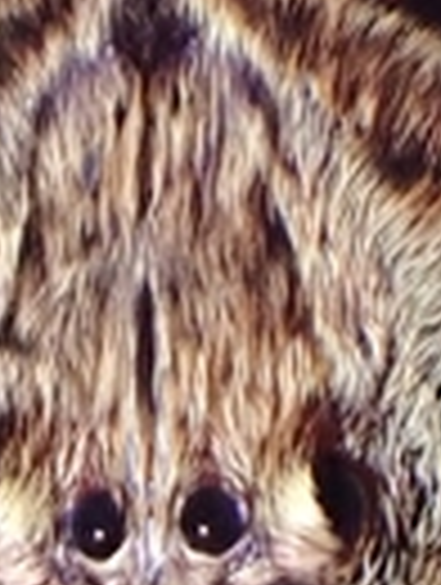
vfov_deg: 3.0
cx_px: 176
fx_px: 11276
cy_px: 176
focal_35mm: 666
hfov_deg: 2.2
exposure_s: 1/100
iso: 500
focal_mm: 18
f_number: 14
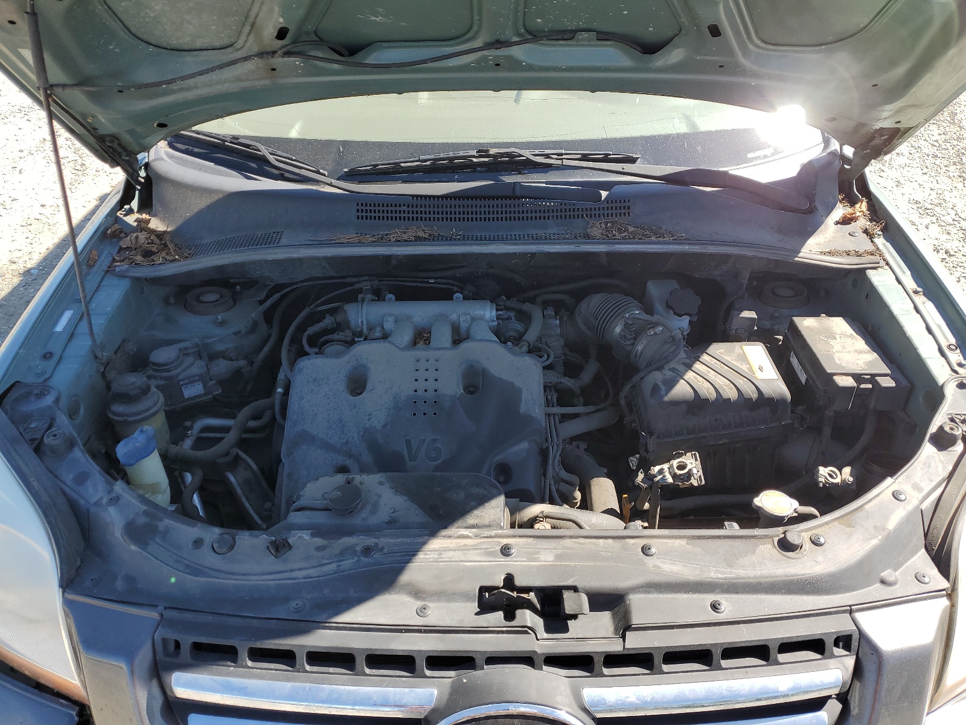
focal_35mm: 26
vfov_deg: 53.1
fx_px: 726
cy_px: 362
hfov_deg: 67.3
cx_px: 483
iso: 50
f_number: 1.5
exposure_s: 1/909
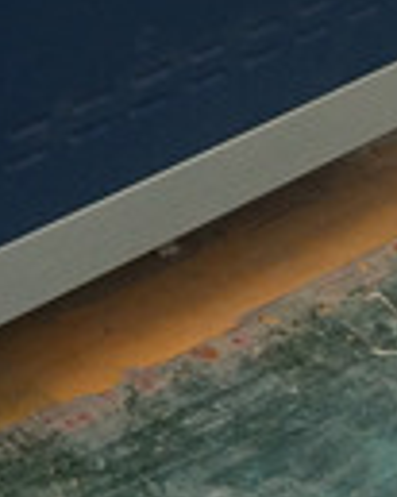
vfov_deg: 10.2
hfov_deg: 8.2
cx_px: -513
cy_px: -493
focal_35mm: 176
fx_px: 2588
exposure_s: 1/187
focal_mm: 4.15
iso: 32
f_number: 2.2
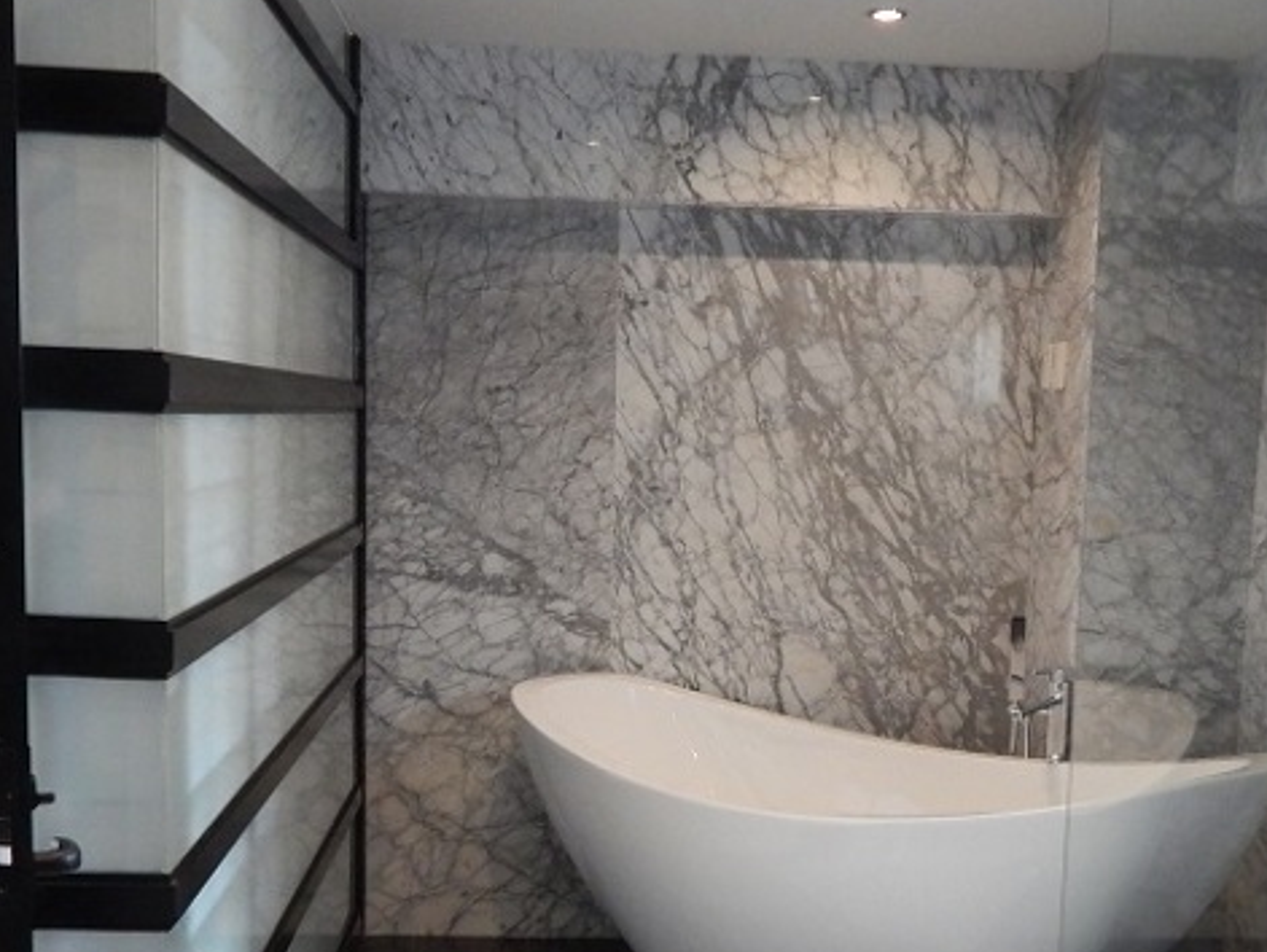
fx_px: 1905
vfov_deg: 27.7
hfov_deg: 36.8
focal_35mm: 52
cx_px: 691
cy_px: 691
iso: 400
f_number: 3
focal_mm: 4
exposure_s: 1/20
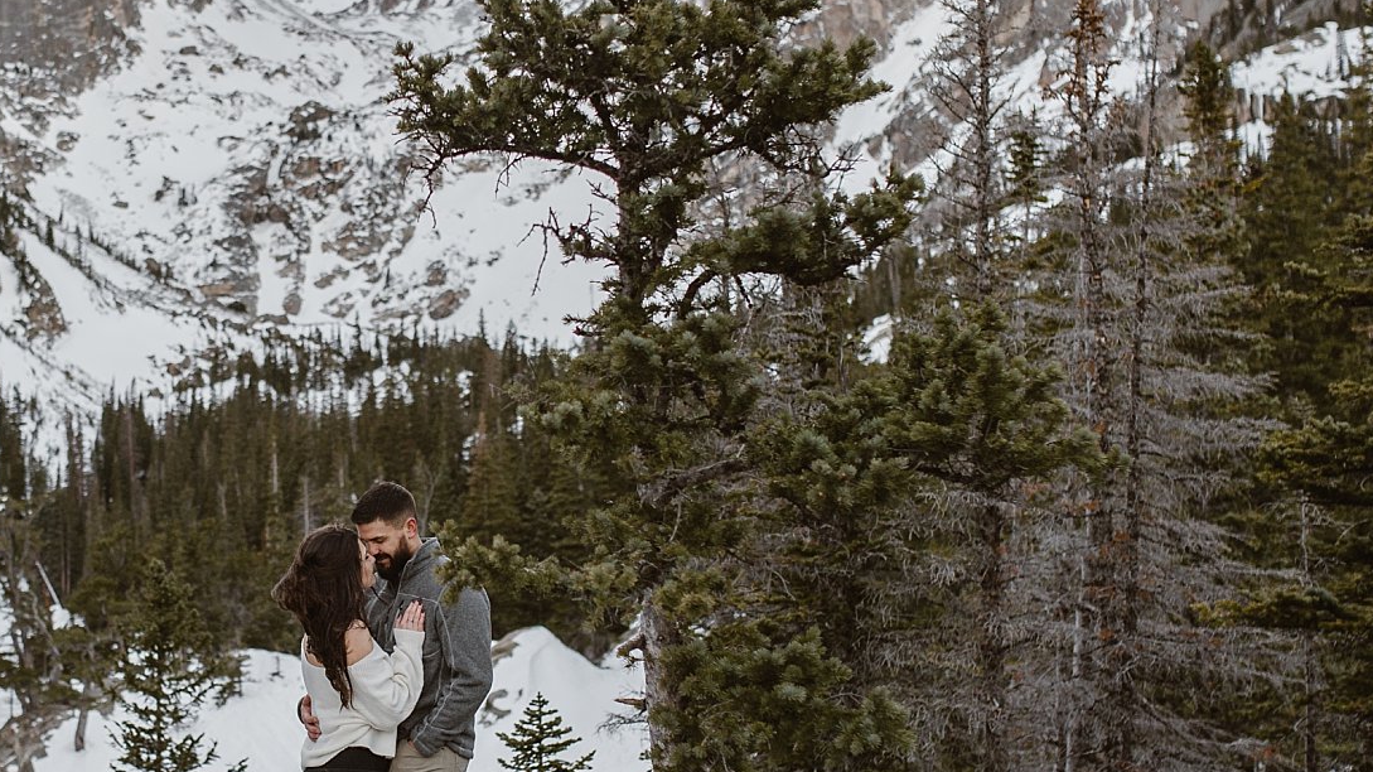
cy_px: 453
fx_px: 2511
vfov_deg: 17.5
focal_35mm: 69
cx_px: 408
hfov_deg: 30.2
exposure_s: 1/500
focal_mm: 35
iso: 500
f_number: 2.8
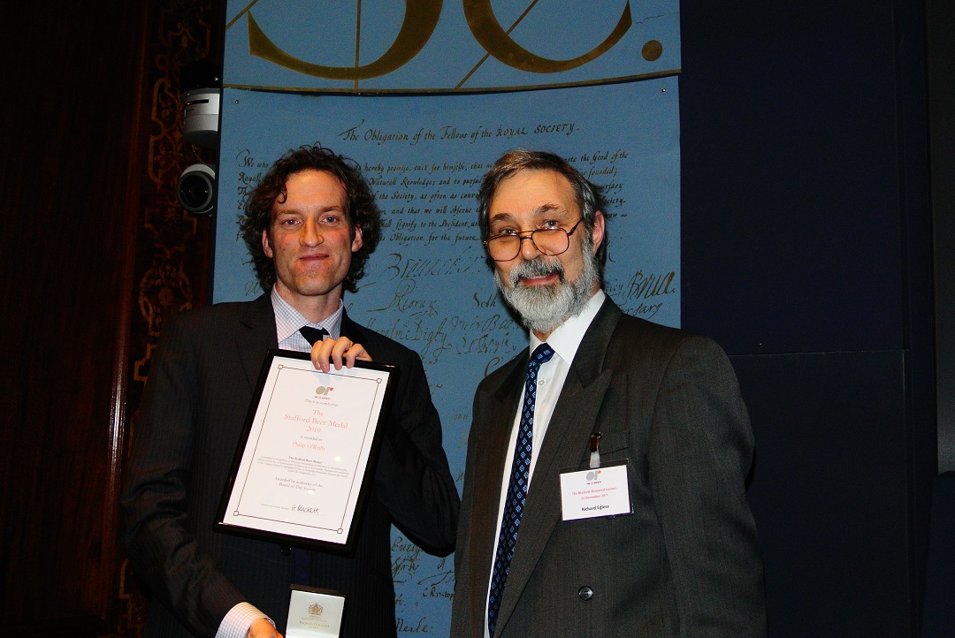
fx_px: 1168
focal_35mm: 44
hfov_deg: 44.5
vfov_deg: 30.6
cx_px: 478
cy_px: 319
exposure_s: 1/60
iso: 800
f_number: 4.2
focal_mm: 16.3
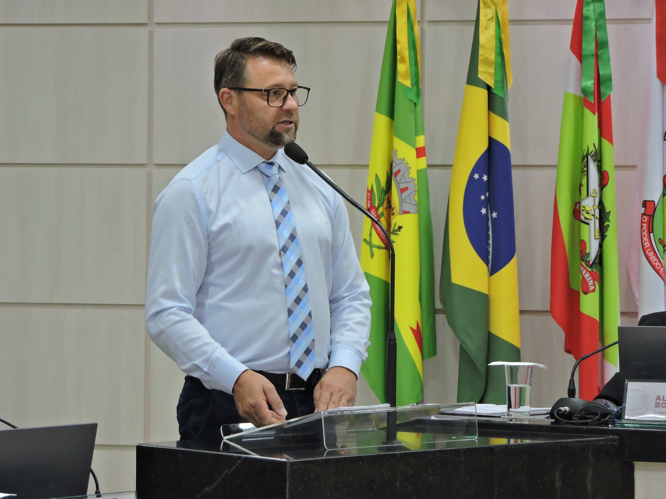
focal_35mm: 135
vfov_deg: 11.0
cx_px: 333
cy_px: 250
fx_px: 2597
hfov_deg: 14.6
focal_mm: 24.1
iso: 800
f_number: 4.3
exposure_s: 1/40
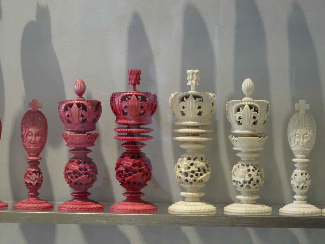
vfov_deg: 13.7
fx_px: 1014
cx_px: 162
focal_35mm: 108
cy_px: 122
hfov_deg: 18.2
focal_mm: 18.53
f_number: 5
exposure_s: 1/20
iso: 800
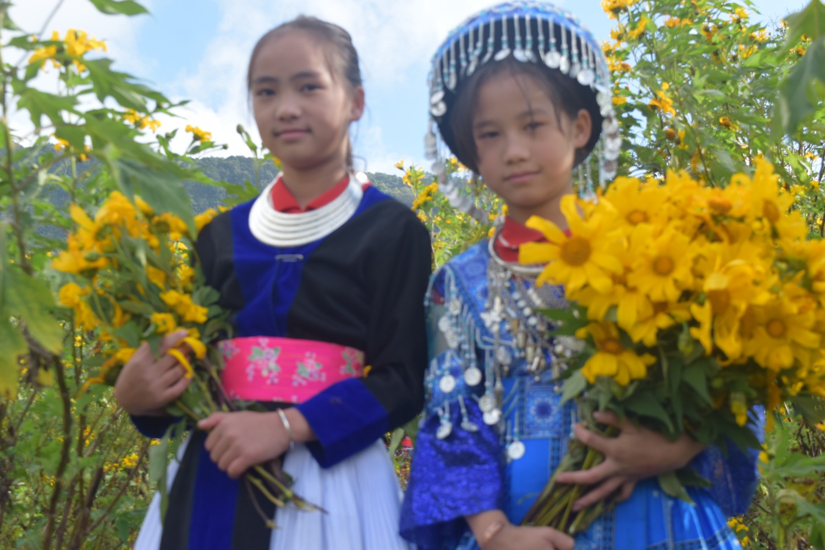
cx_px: 412
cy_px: 275
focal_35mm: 51
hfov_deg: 38.9
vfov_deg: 26.5
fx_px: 1169
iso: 220
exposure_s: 1/250
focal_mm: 34
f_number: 8
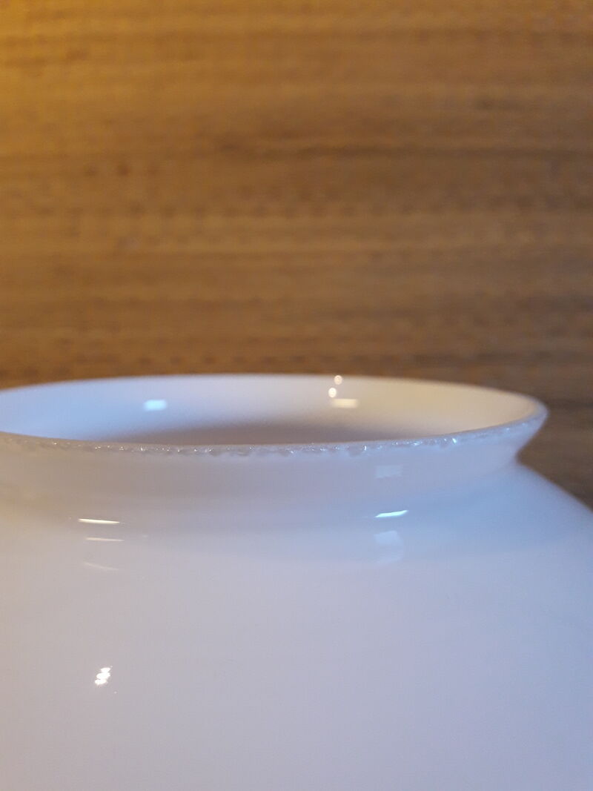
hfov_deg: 49.7
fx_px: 640
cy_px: 396
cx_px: 296
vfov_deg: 63.4
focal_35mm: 28
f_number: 1.9
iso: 200
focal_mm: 3.7
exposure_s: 1/25
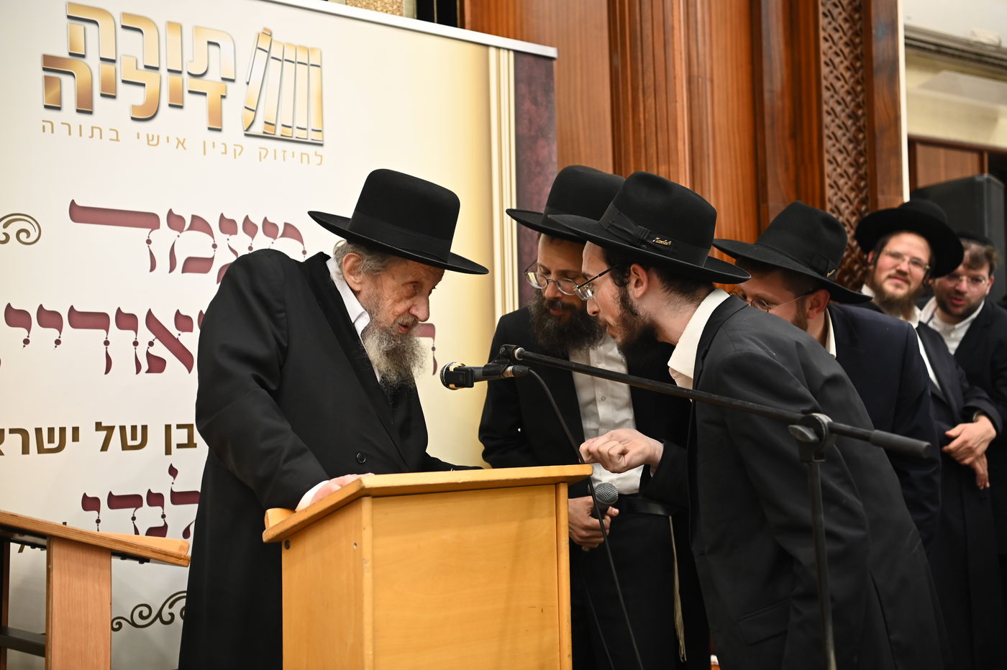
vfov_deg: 28.0
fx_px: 1342
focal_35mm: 48
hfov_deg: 41.1
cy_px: 335
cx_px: 504
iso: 1600
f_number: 3.5
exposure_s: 1/125
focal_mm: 48
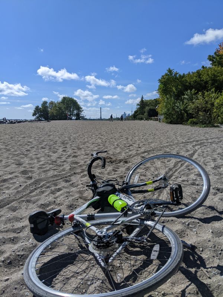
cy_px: 148
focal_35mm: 27
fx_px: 232
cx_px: 112
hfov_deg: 51.4
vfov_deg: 65.3
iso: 57
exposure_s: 1/7812
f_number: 1.8
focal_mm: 4.44
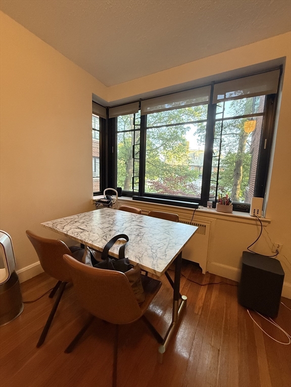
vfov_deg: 102.1
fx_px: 157
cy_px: 194
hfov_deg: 85.7
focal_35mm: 14
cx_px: 146
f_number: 2.2
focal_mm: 2.22
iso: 400
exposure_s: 1/60
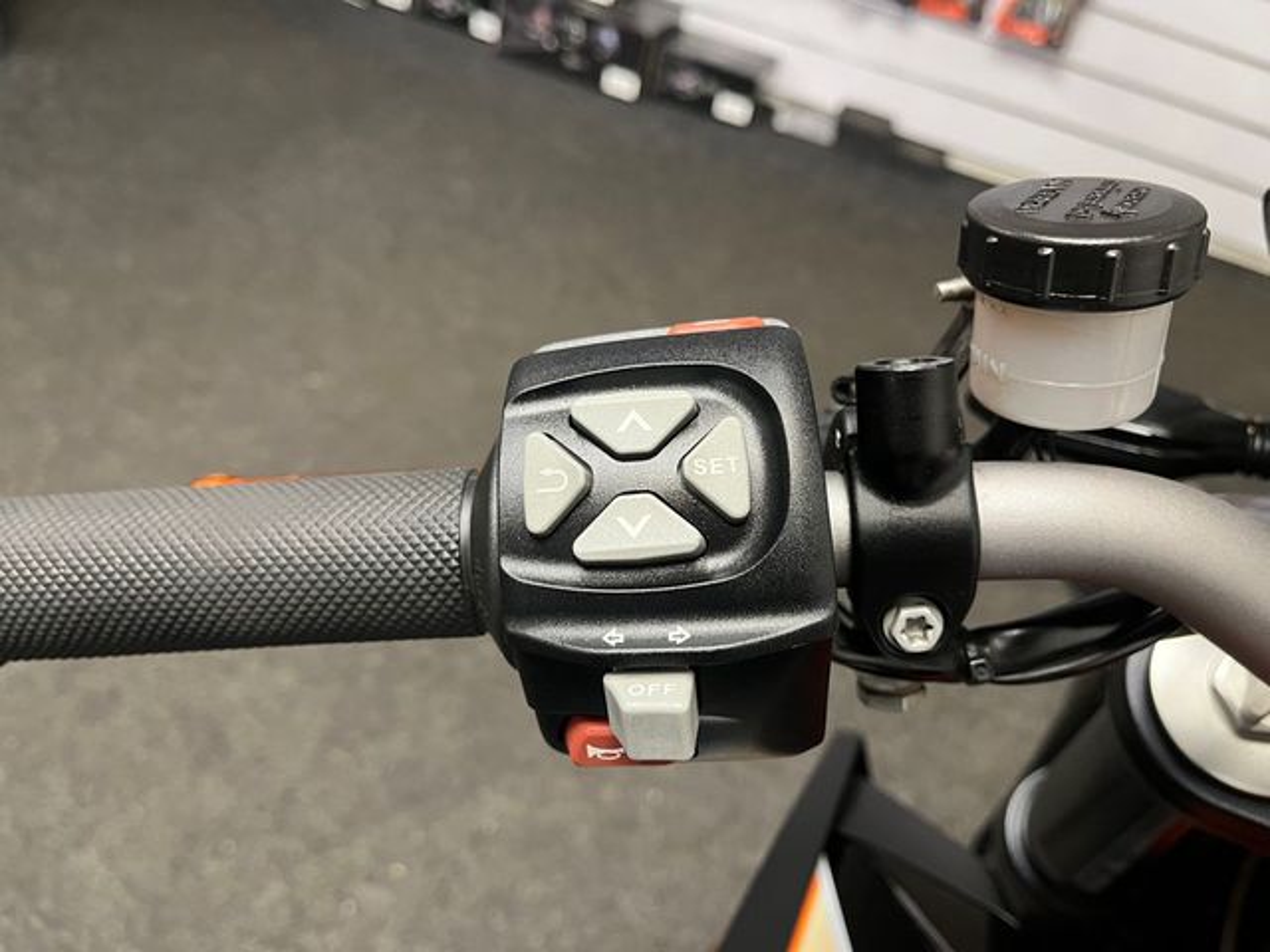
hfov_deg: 67.3
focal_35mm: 26
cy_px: 476
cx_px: 635
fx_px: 954
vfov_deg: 53.1
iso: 320
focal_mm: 5.1
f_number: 1.6
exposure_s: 1/50
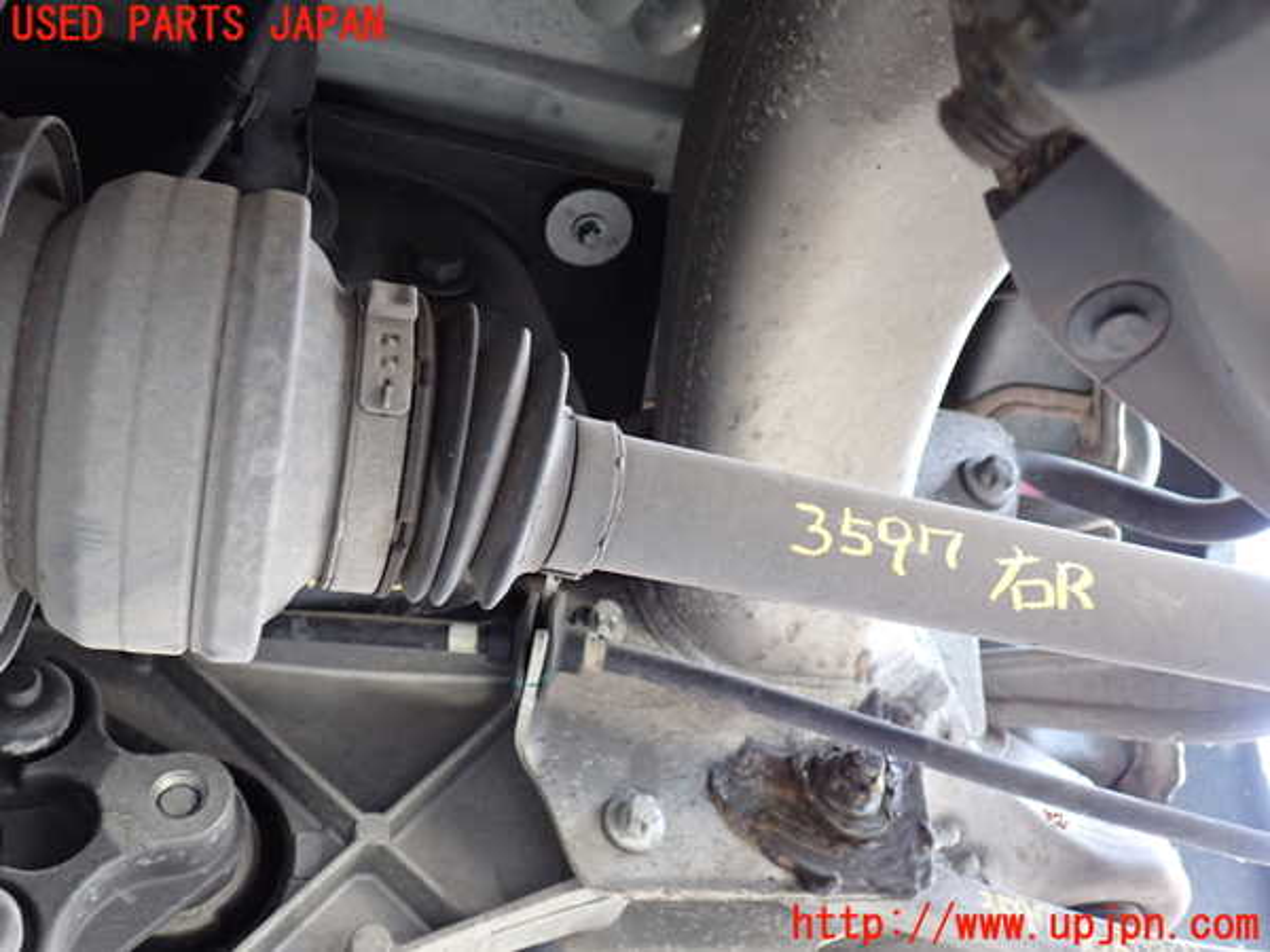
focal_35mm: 30
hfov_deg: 60.0
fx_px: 1101
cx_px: 635
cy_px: 476
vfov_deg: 46.8
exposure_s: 1/30
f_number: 2.3
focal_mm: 5.4
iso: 320
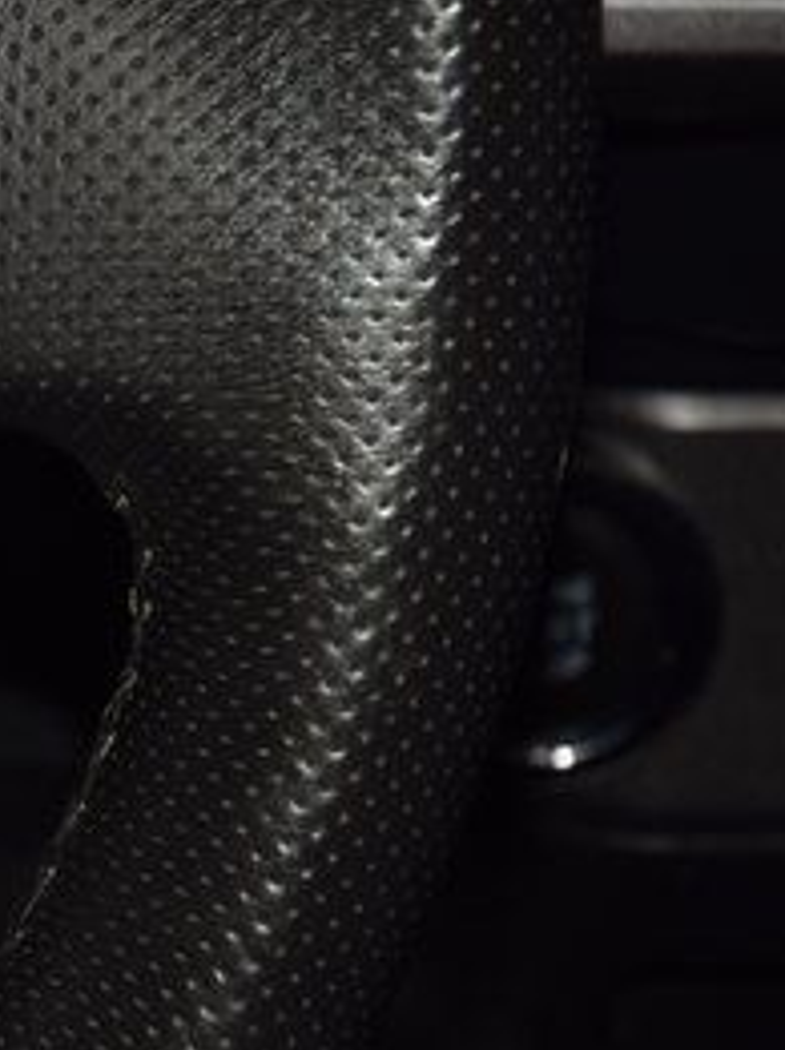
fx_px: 7517
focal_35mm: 248
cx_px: -475
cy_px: 469
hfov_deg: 5.9
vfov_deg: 8.0
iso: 100
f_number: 8
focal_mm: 70
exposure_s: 1/125
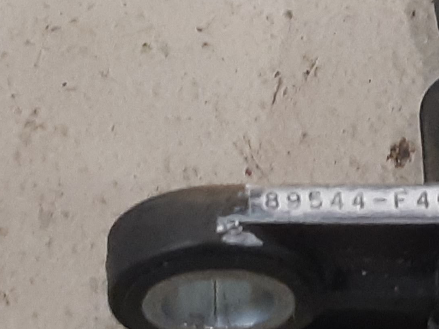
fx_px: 621
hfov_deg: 37.1
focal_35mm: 49
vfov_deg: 29.7
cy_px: 151
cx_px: 371
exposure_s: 1/33
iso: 200
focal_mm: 3.93
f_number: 1.7
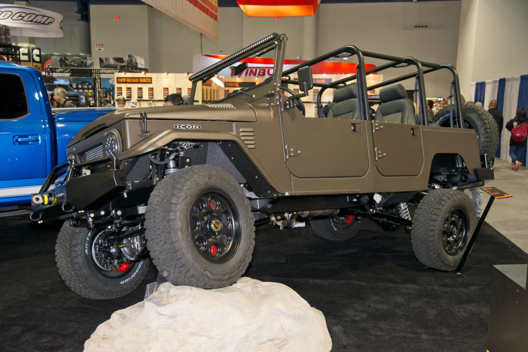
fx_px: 513
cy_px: 176
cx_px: 264
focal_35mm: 35
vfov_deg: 37.9
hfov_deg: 54.4
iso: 1000
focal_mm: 35
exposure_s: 1/60
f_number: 5
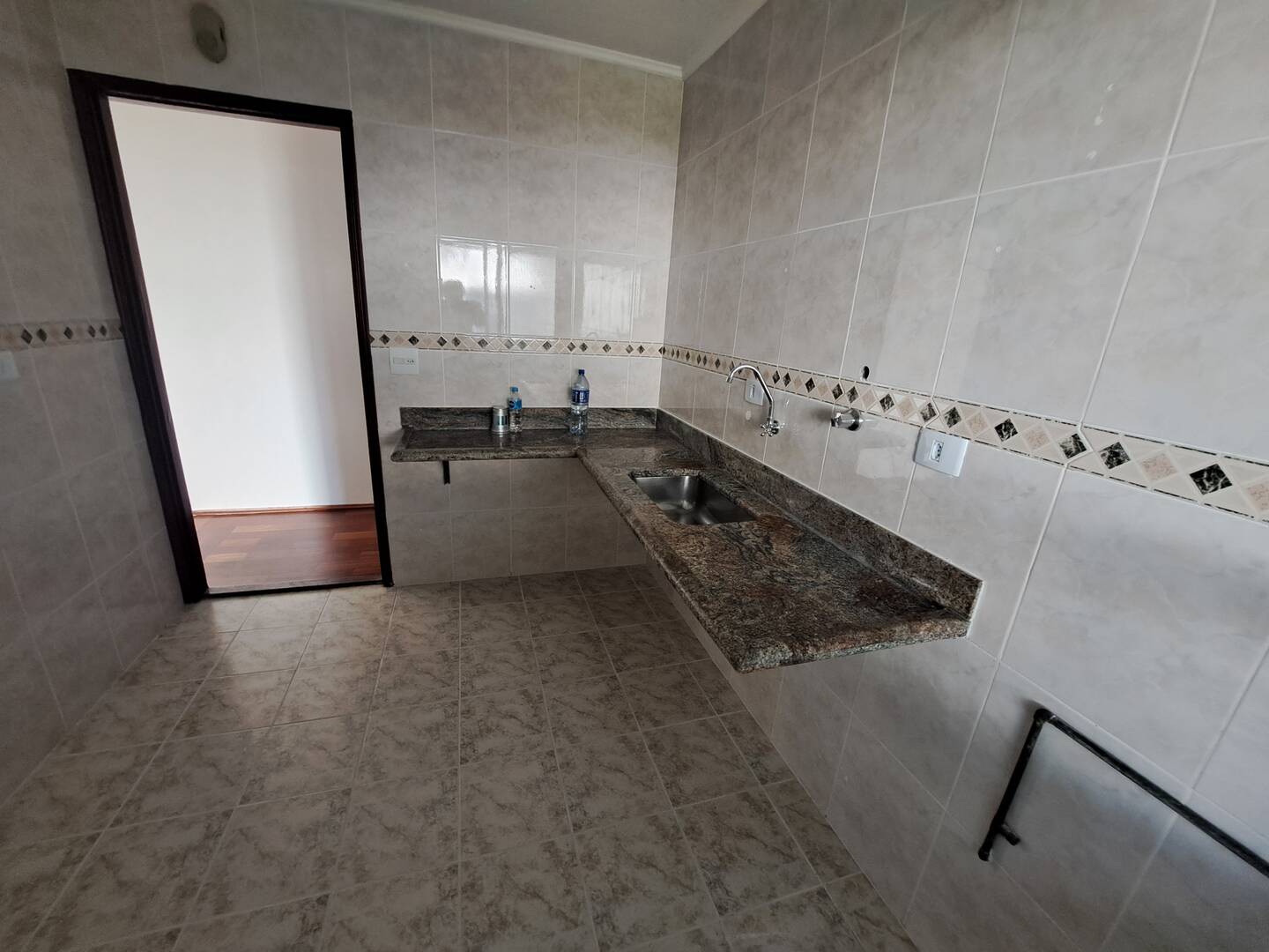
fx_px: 477
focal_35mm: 13
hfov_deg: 106.2
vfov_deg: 89.9
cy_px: 476
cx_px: 634
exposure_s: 1/40
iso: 125
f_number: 2.2
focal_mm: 1.74
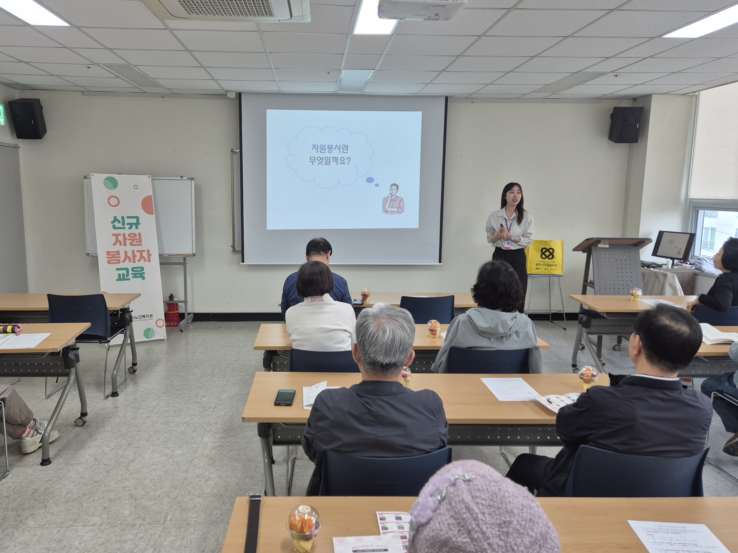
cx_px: 332
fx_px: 576
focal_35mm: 27
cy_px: 277
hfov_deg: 65.2
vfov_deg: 51.4
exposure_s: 1/180
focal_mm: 5.4
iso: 100
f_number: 1.8
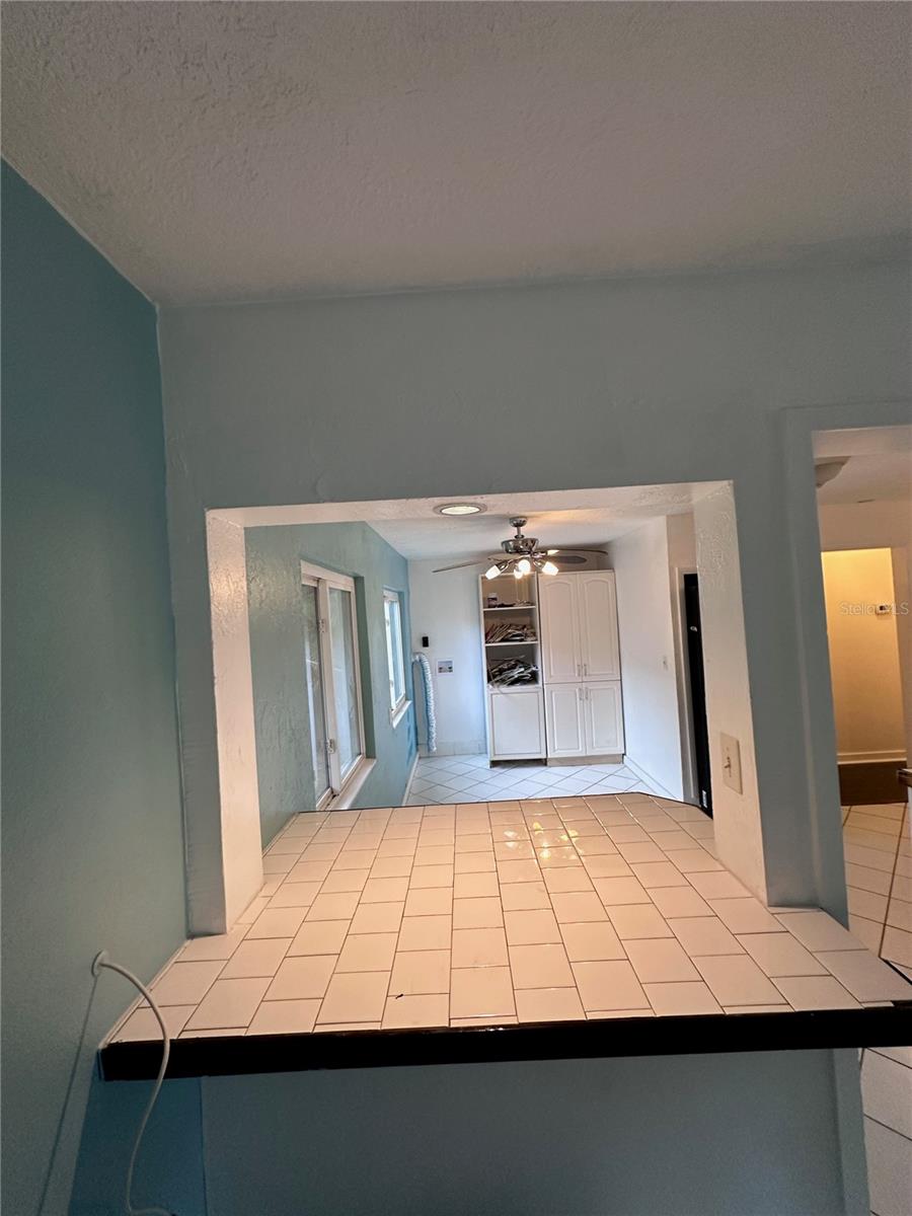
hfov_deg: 85.7
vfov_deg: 102.1
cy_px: 608
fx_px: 492
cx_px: 456
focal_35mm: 14
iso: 160
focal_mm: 2.22
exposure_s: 1/60
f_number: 2.2
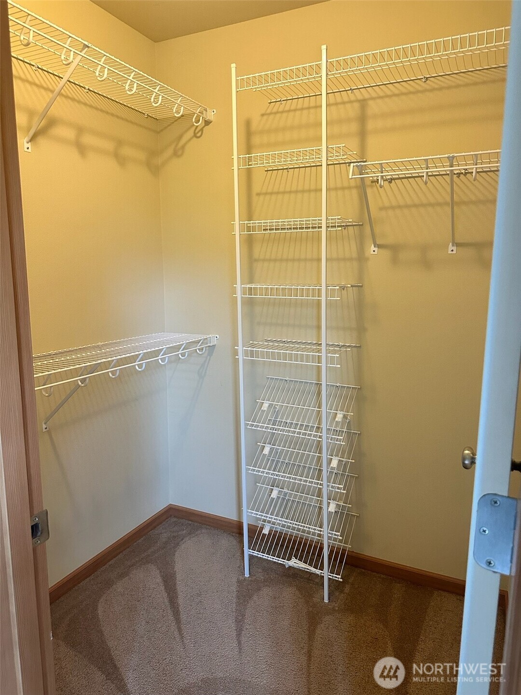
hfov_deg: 56.8
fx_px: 482
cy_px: 348
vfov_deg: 71.6
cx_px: 260
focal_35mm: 24
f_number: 1.78
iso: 400
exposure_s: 1/60
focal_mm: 6.86
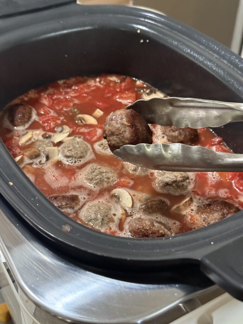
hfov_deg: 30.3
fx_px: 449
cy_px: 162
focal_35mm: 48
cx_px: 122
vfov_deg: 39.7
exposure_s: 1/30
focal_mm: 6.76
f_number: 1.78
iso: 640
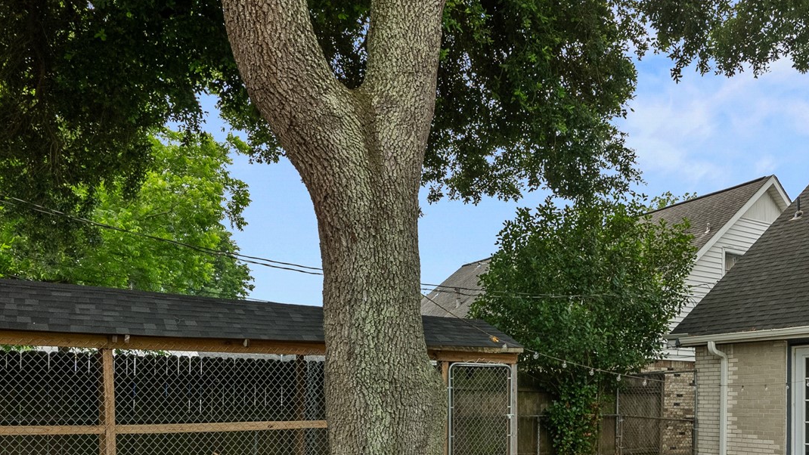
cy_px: 399
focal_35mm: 34
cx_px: 516
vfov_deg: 33.1
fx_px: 729
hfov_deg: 57.2
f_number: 8
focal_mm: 16
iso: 2500
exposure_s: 1/200
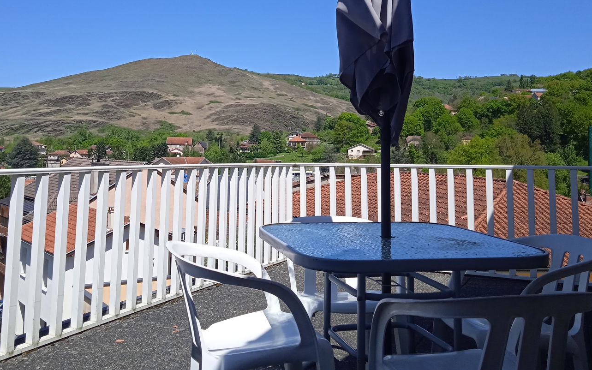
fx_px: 597
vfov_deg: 33.9
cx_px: 254
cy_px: 107
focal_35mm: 37
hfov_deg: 52.6
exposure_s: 1/1318
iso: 100
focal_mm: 3.43
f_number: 2.2
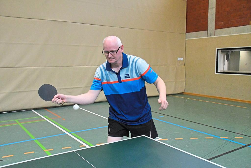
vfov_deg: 40.0
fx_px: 230
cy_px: 84
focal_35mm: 33
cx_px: 126
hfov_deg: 57.2
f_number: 3.5
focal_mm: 22
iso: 12800
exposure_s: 1/2000
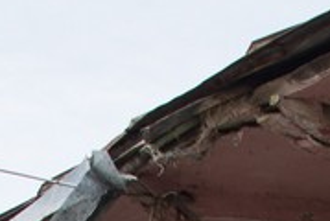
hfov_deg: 9.1
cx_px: 14
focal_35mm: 224
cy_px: 711
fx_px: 2057
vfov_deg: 5.7
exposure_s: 1/125
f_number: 5.6
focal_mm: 28
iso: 220
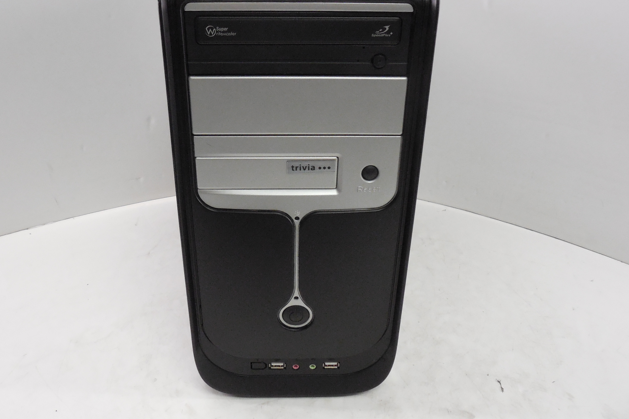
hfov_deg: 61.9
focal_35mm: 30
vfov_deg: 43.5
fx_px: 524
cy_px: 185
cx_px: 291
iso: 800
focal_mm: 4.6
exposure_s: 1/100
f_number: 3.5
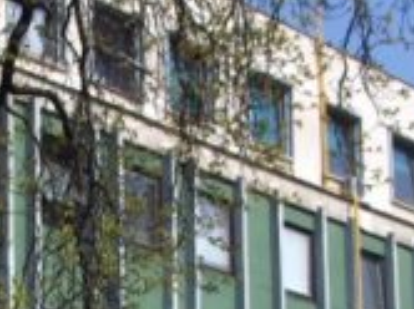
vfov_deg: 8.0
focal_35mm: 181
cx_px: -35
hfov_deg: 10.8
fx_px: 2162
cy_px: 478
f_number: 4.8
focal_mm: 8
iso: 50
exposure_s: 1/495
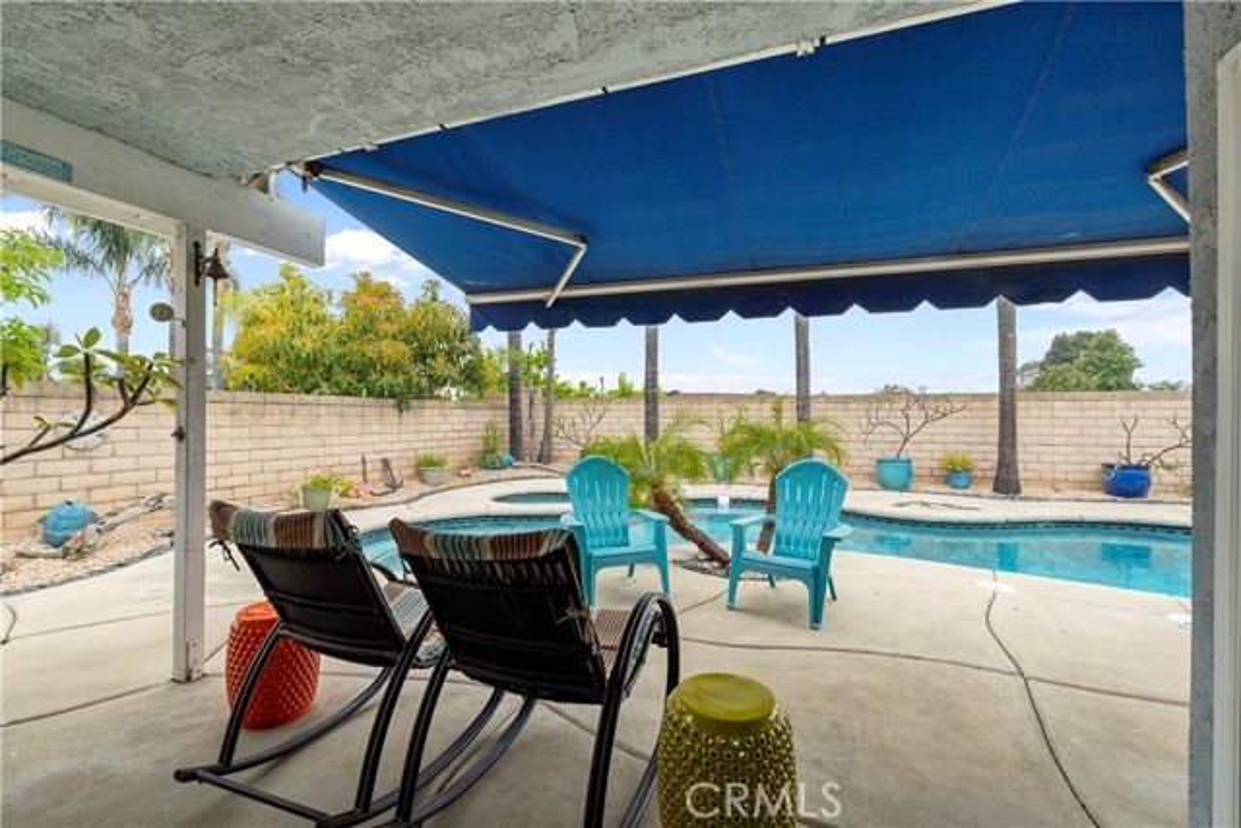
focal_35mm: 16
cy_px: 414
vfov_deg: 72.1
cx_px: 620
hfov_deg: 95.0
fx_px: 569
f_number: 9
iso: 800
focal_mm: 16.5
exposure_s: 1/200
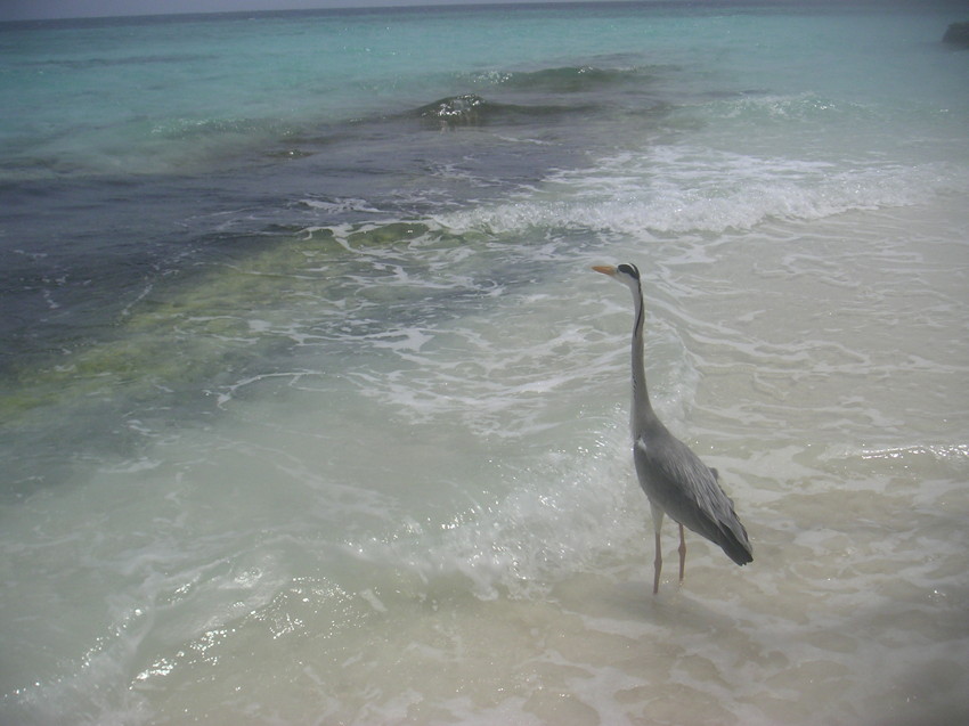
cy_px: 363
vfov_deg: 35.9
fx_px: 1119
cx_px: 484
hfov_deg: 46.8
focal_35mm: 40
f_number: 6.7
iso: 50
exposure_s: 1/350
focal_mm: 6.3
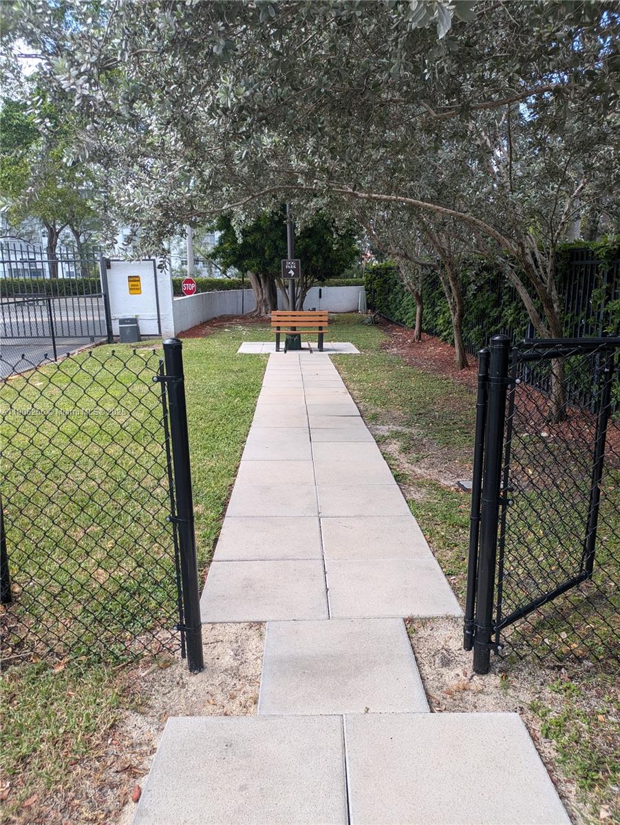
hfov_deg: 54.9
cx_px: 310
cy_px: 412
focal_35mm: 25
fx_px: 597
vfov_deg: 69.4
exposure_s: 1/538
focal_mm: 5.43
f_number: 1.89
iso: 46
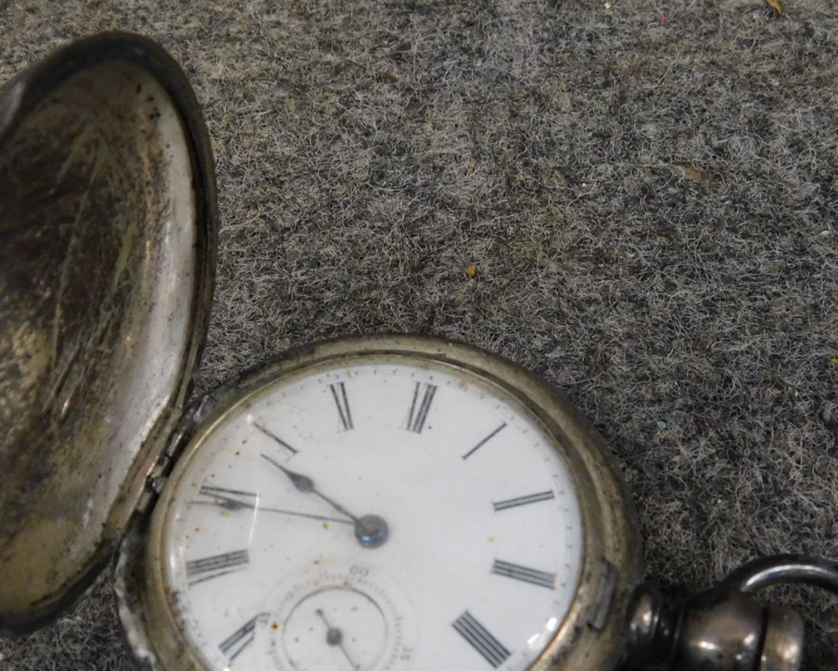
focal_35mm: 49
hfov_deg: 38.0
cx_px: 398
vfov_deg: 30.5
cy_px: 476
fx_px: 1215
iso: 400
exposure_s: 1/30
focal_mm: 5.3
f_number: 3.2
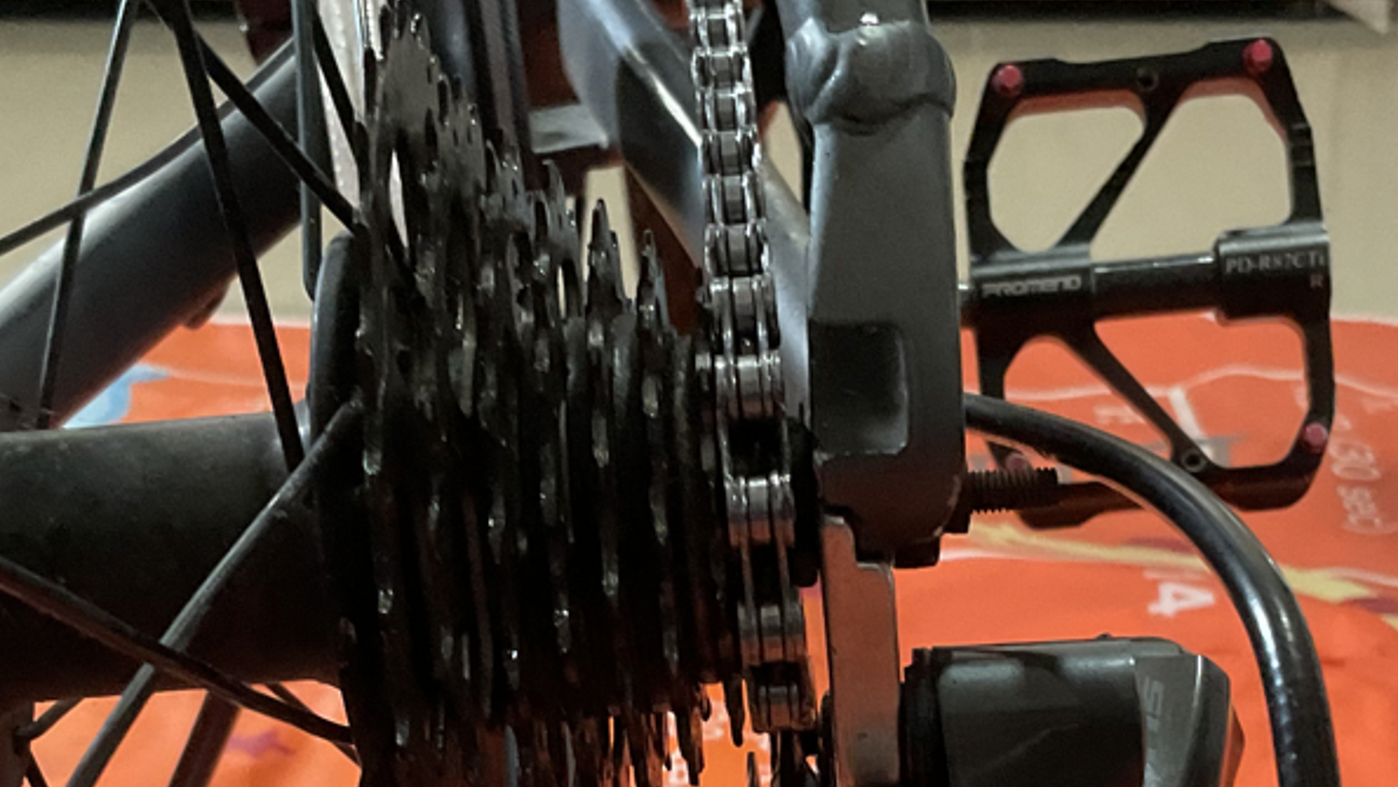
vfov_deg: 17.3
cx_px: 686
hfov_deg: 31.0
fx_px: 2521
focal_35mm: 68
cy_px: 808
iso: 200
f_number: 1.8
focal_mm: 3
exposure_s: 1/60
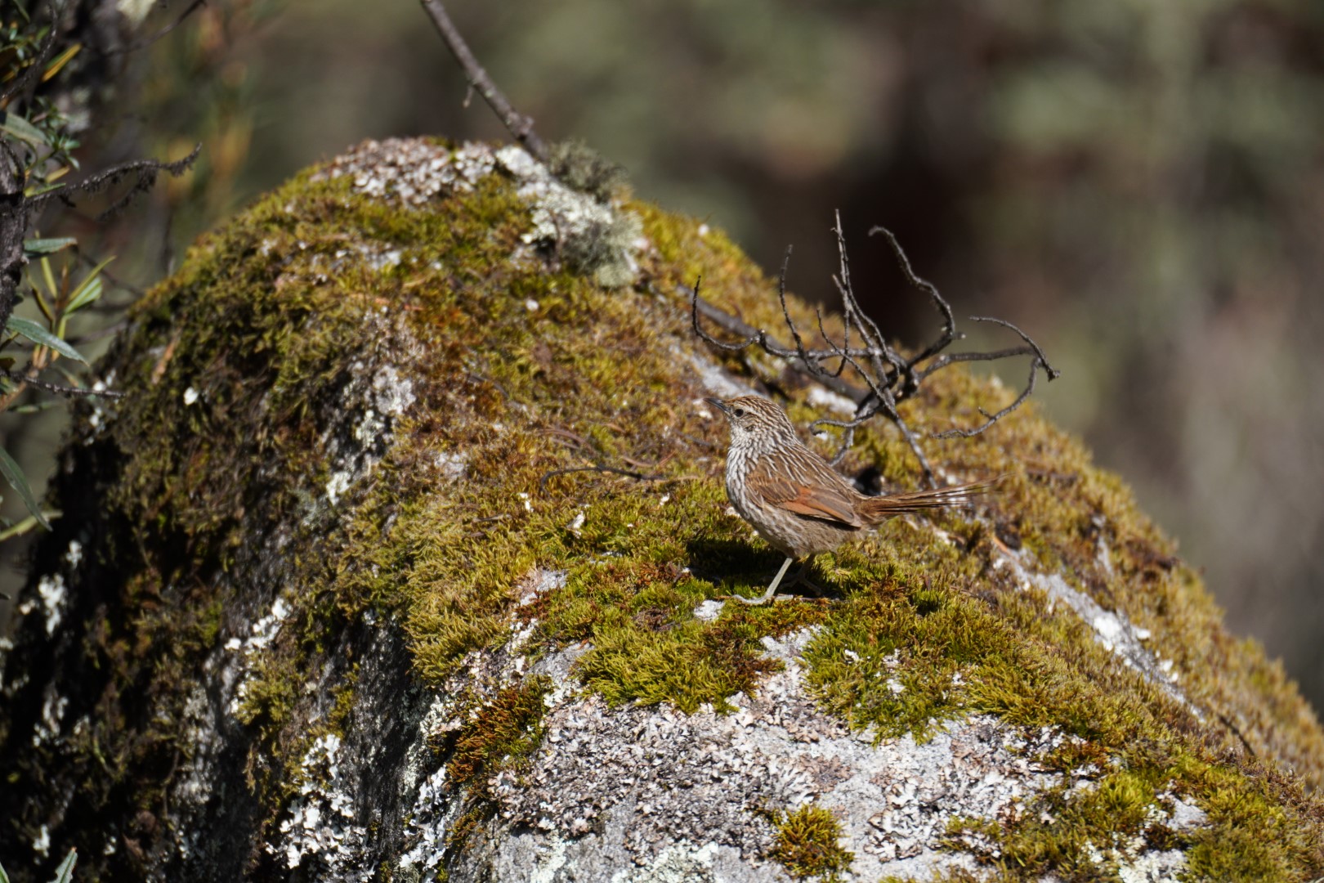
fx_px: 27581
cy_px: 442
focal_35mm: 750
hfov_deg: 2.7
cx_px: 662
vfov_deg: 1.8
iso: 160
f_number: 6.7
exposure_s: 1/400
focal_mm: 500
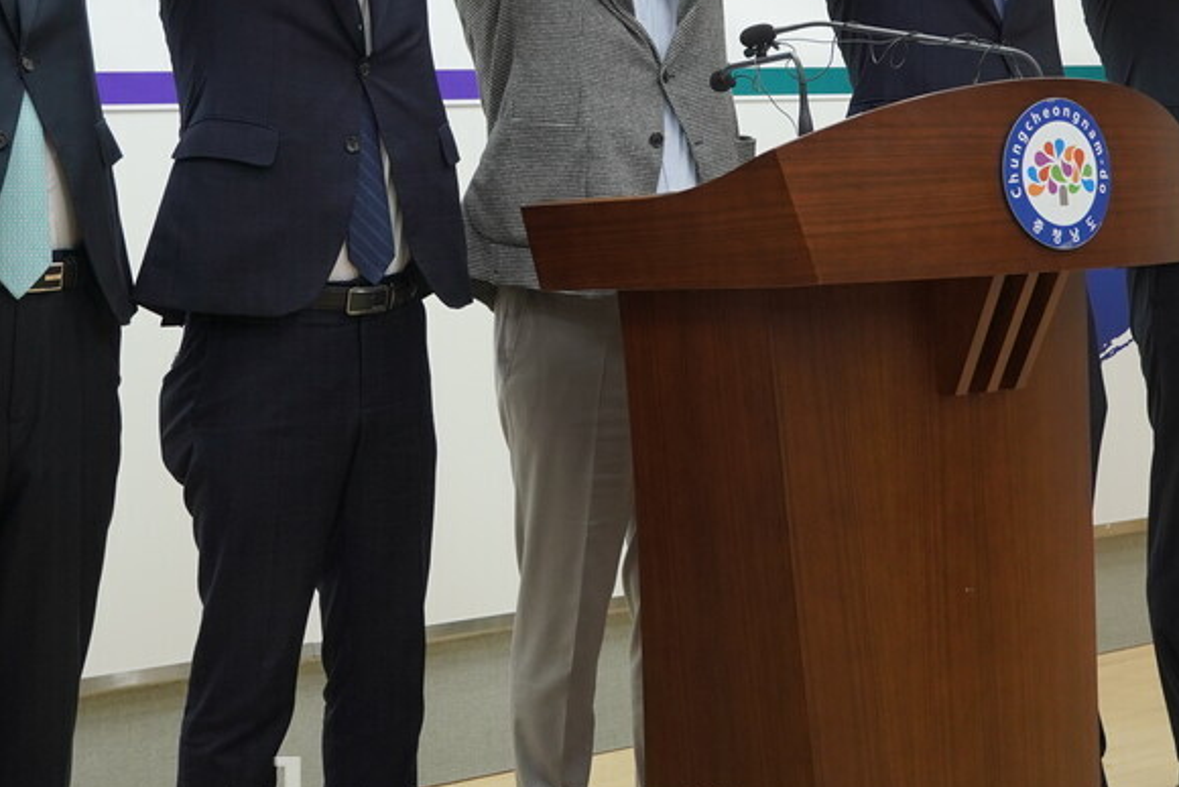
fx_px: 2493
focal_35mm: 76
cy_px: 38
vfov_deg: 17.6
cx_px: 451
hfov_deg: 26.5
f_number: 4
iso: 400
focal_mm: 23
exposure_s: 1/160
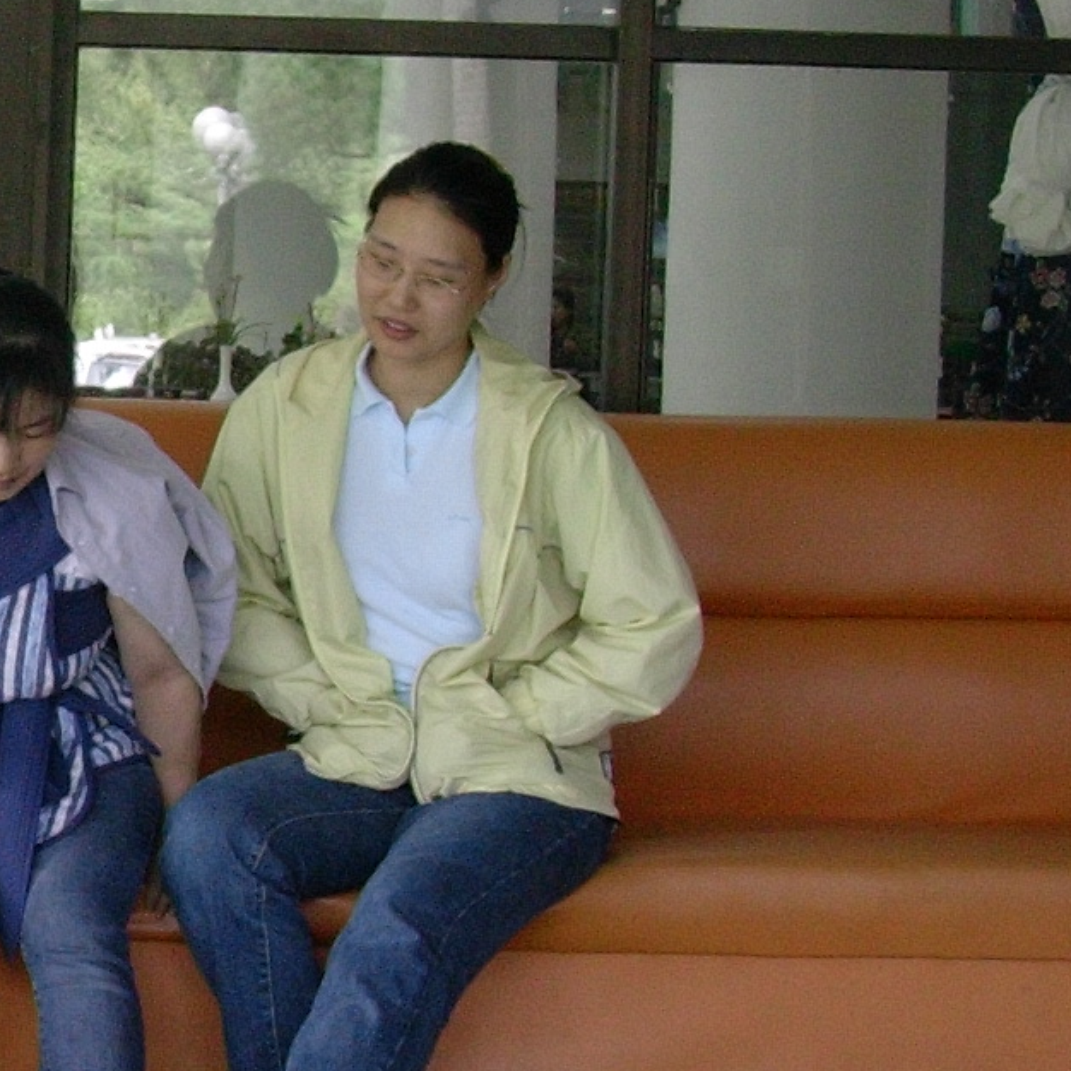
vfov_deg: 13.6
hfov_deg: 13.0
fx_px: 4481
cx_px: -481
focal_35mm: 128
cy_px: 544
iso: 70
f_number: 2.9
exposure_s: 1/52.2
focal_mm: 6.7
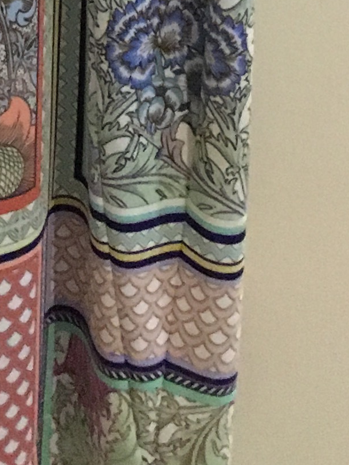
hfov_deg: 10.2
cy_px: -530
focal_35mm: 144
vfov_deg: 11.9
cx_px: -62
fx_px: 1936
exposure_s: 1/17
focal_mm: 4.15
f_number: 2.2
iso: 250
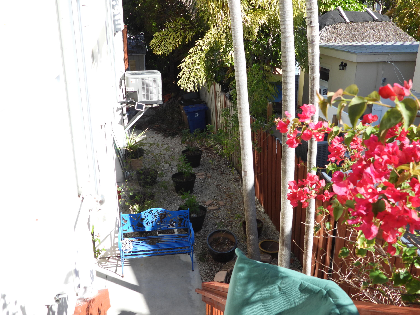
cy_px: 158
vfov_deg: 44.2
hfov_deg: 56.8
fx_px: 388
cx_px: 210
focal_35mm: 32
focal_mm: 5.8
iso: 100
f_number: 3.2
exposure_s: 1/500
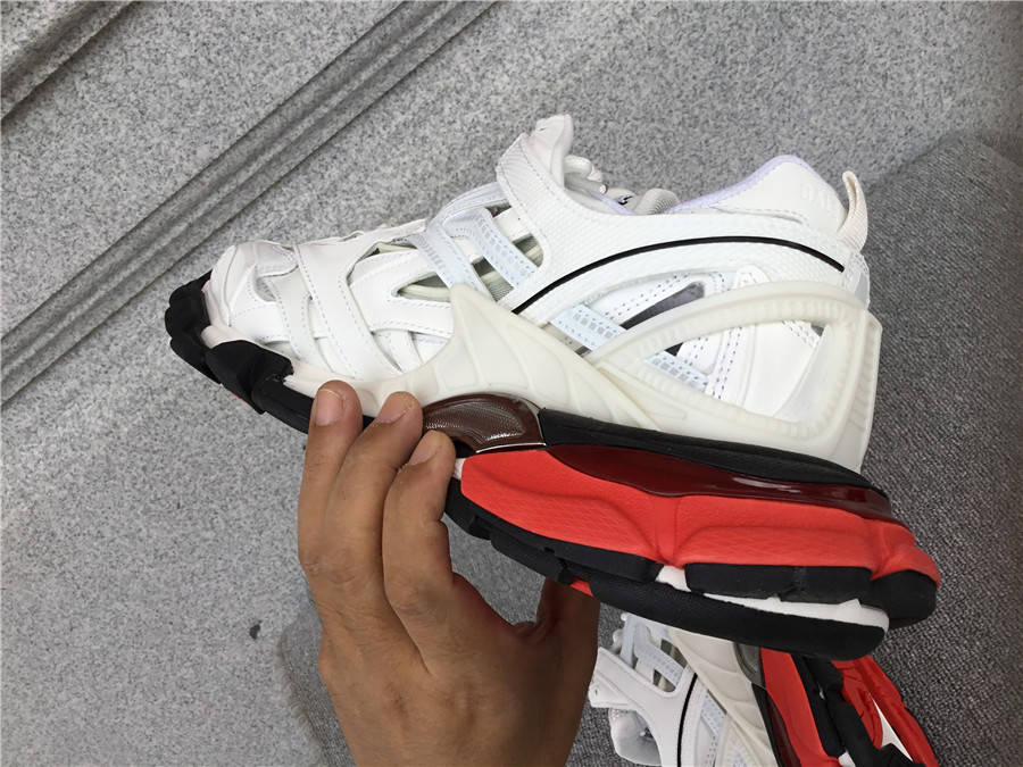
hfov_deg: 58.4
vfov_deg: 45.4
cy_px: 384
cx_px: 512
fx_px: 916
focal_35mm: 31
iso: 25
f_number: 2.4
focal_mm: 3.3
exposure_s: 1/403
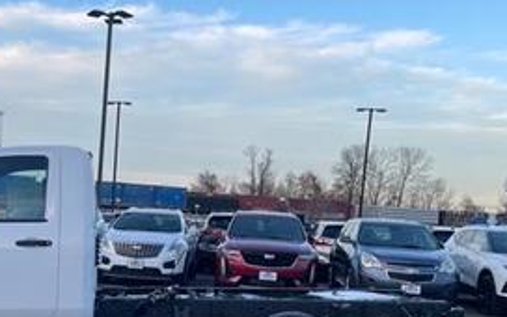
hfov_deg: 37.8
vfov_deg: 24.9
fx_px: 705
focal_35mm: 51
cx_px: 86
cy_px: 261
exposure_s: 1/530
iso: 32
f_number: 1.6
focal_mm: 4.2
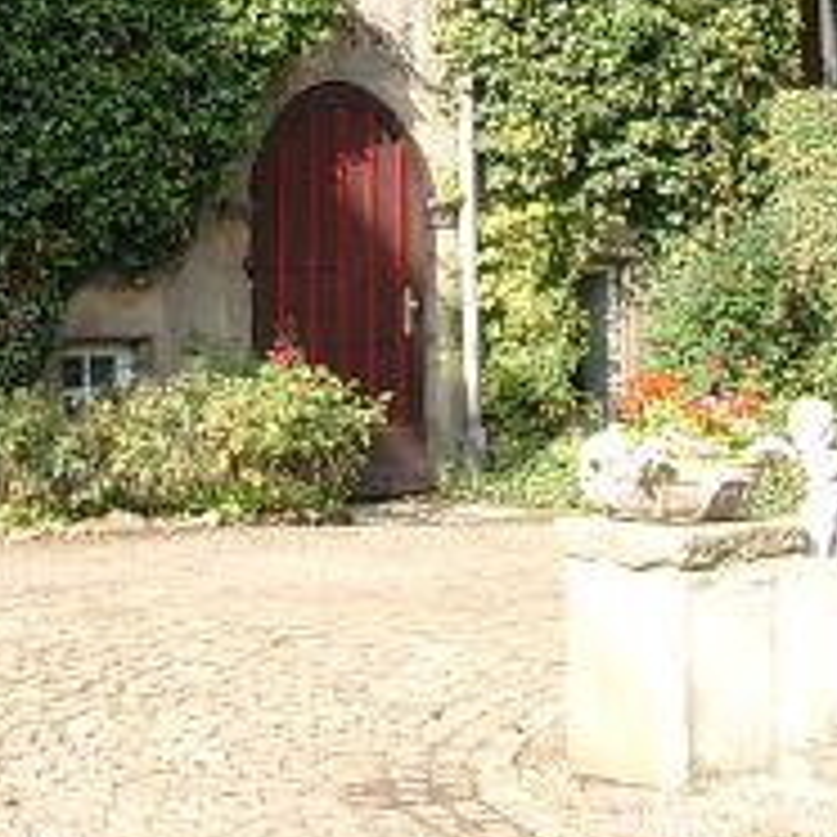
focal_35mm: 129
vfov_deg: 12.8
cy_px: -410
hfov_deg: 13.4
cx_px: 122
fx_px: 3529
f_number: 4
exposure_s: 1/211
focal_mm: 7.13
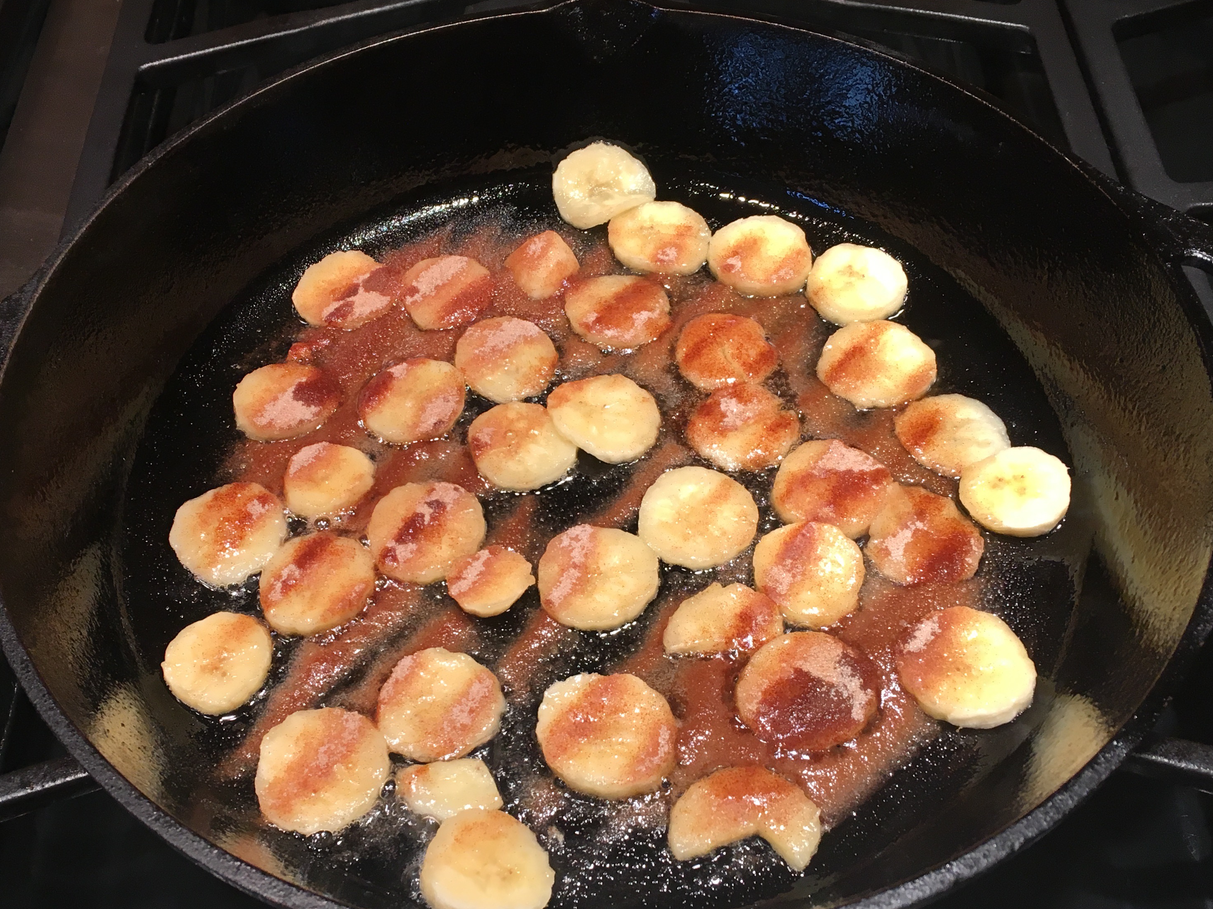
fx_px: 1402
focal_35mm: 40
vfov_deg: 35.9
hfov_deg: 46.7
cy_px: 528
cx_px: 516
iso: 25
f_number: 2.2
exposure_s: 1/30
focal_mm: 4.15
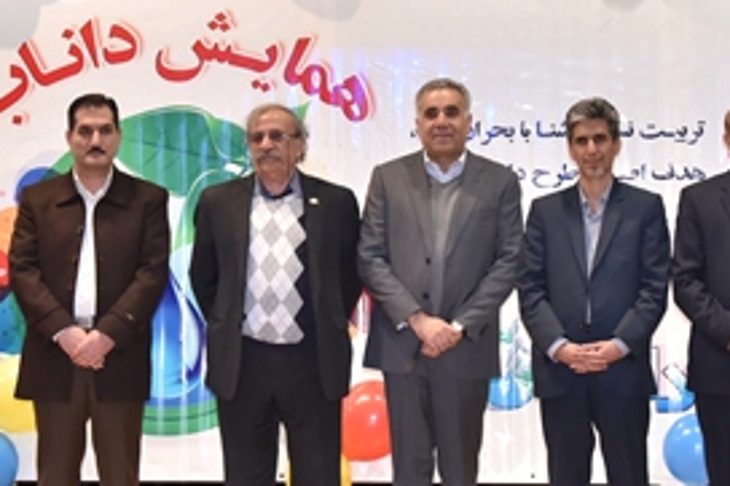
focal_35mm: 113
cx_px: 303
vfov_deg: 12.1
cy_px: 232
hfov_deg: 18.1
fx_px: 2290
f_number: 5
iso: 2000
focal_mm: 48
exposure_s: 1/200
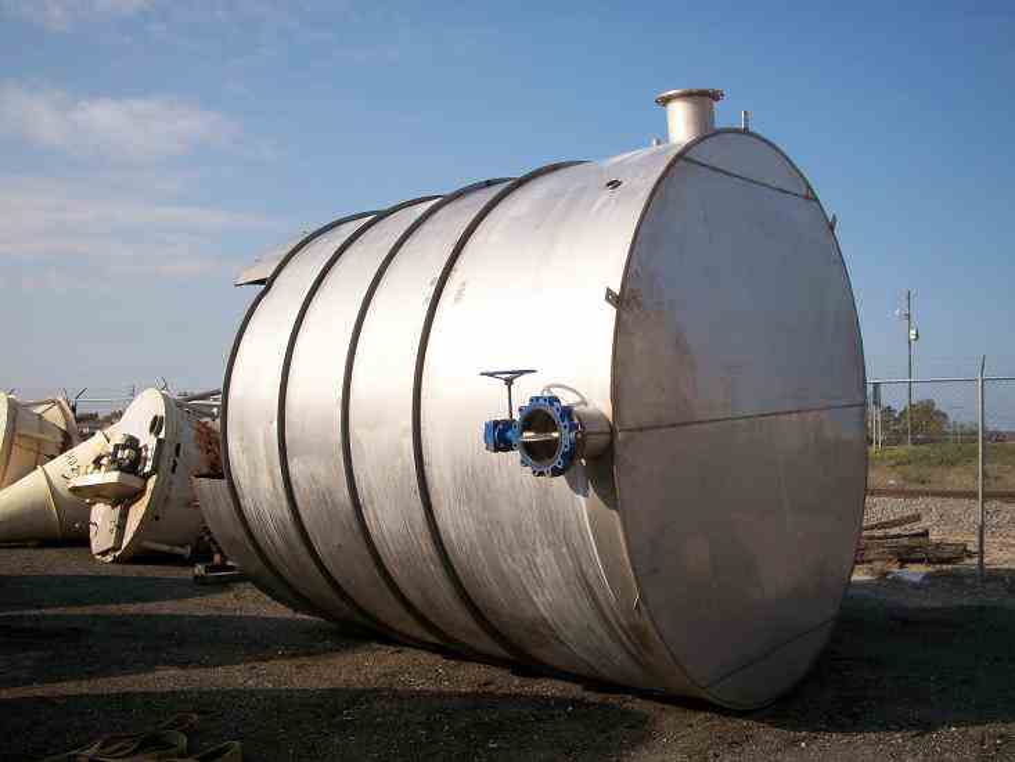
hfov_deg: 52.6
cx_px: 508
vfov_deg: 40.7
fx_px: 1026
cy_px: 381
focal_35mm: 35
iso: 80
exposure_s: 1/400
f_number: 5.6
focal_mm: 6.3
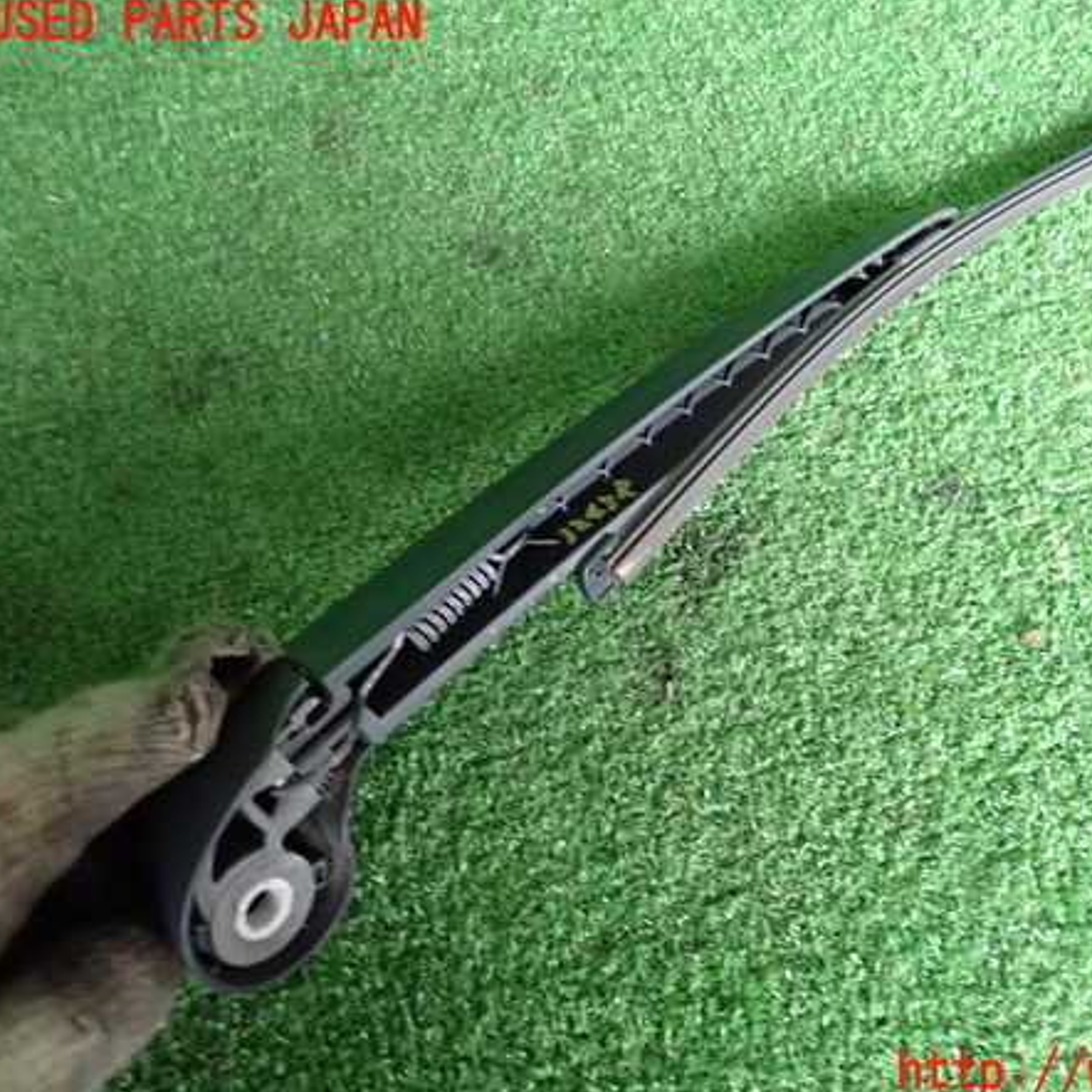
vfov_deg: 54.0
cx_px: 714
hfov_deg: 53.1
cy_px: 548
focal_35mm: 30
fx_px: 1071
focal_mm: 4.5
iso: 400
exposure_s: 1/30
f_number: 2
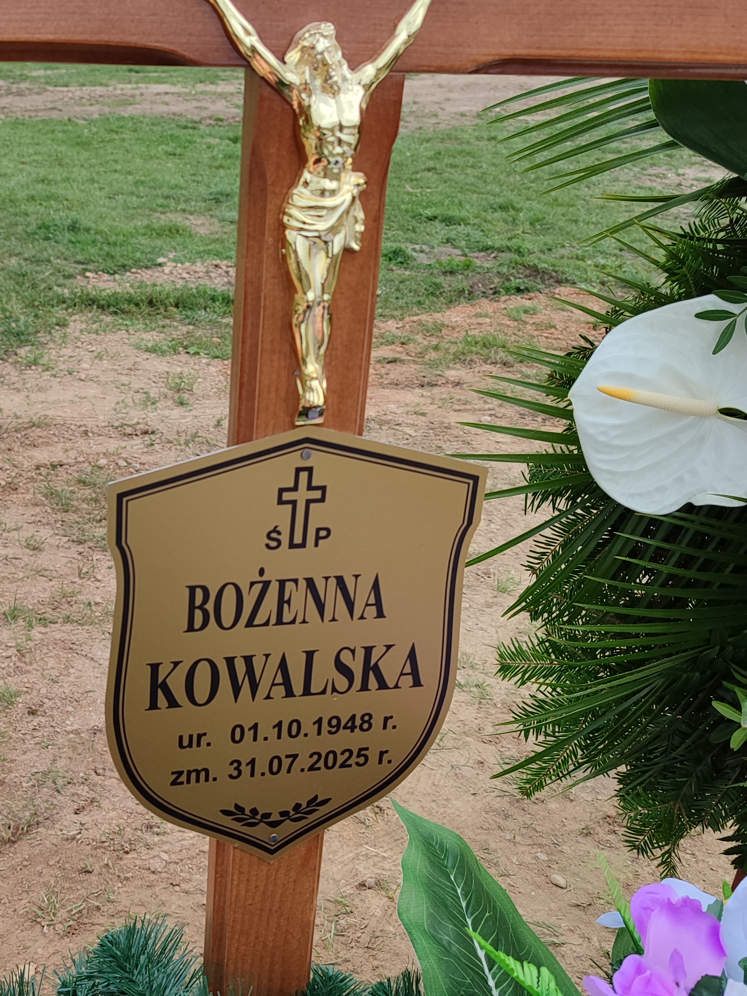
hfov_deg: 35.0
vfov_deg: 46.7
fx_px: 1151
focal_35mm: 40
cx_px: 168
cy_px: 568
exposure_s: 1/178
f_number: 1.89
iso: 50
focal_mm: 5.95
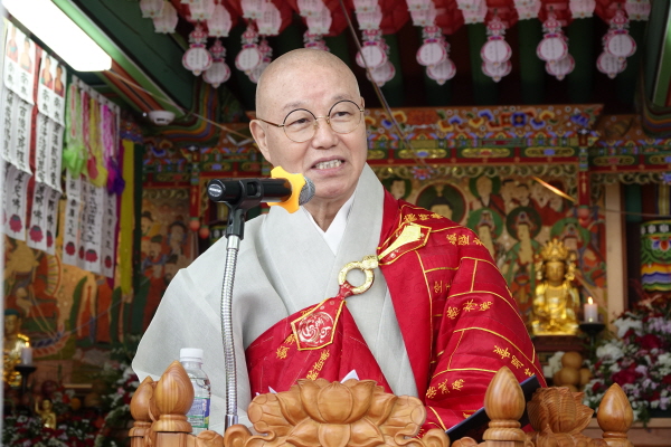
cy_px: 224
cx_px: 336
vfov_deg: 17.7
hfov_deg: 26.3
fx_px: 1435
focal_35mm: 77
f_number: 4
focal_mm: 28.07
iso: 250
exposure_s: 1/80
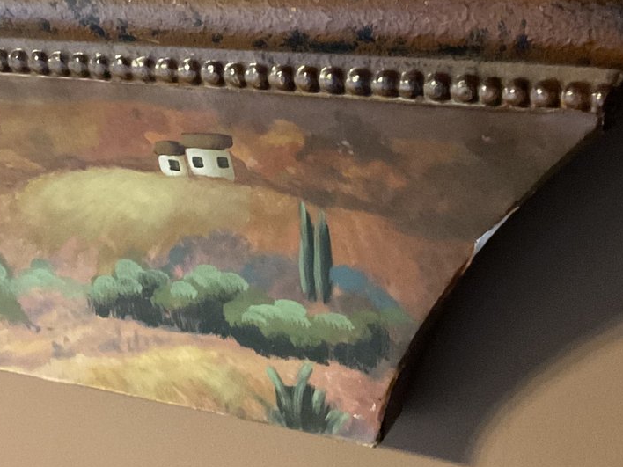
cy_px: 117
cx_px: 230
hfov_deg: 31.0
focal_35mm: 62
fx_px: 1116
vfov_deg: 23.4
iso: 500
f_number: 1.8
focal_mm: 3
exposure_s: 1/24
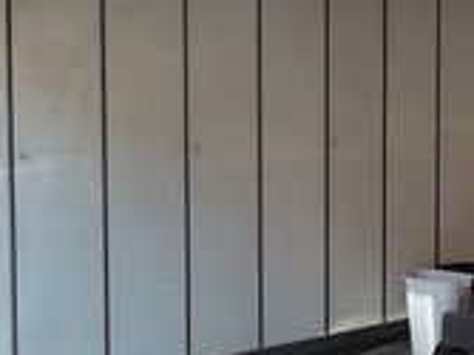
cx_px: 444
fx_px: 1122
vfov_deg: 18.0
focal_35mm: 82
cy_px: 159
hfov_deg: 23.1
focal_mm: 5.7
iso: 80
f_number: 2.9
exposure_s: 1/160
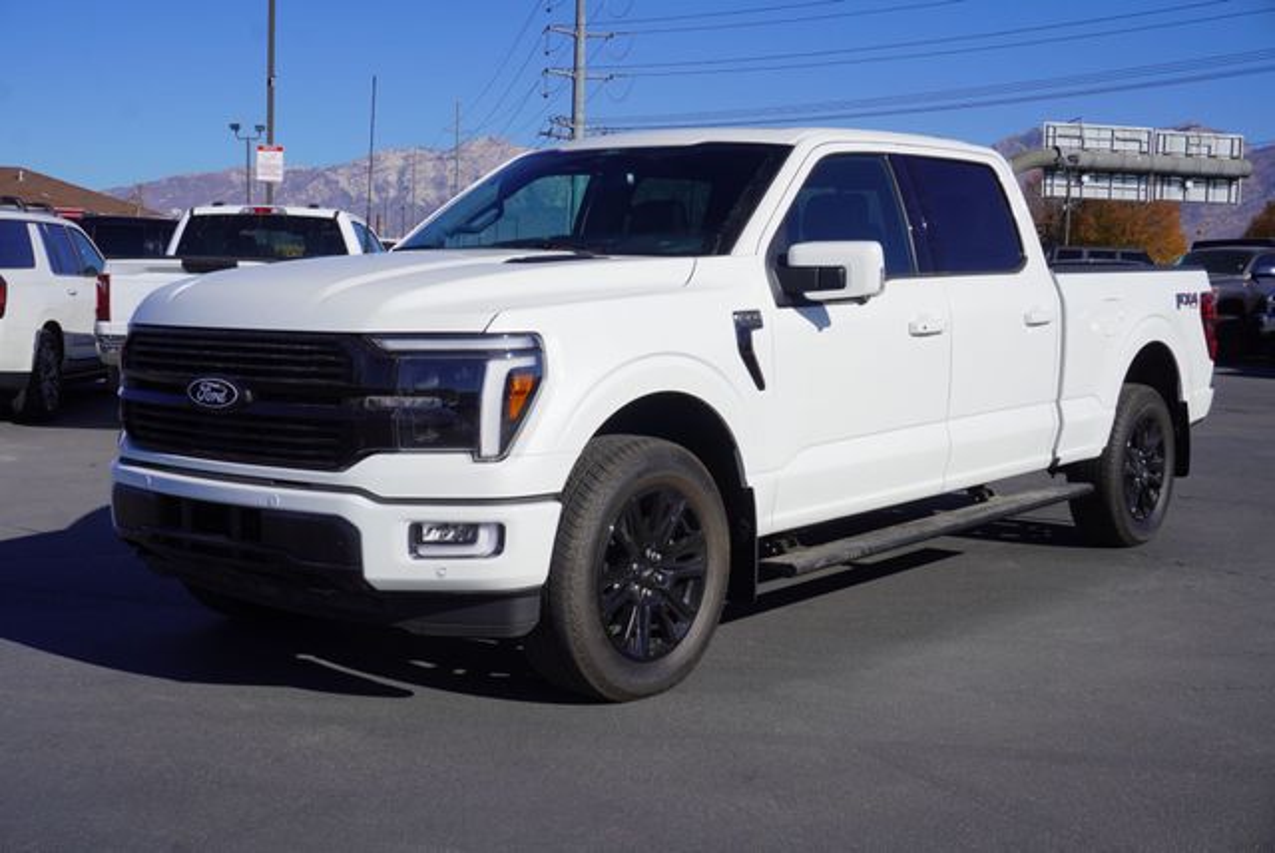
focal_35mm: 44
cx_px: 638
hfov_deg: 44.9
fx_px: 1542
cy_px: 426
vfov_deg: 30.9
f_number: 11
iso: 100
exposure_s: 1/250
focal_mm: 29
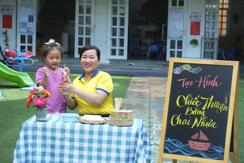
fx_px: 563
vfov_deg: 16.5
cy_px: 82
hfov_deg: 24.5
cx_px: 122
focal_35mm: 83
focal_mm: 55
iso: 125
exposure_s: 1/80
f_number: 4
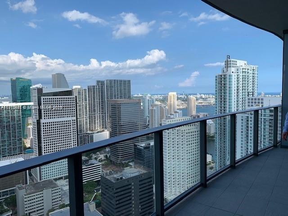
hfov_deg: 67.3
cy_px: 108
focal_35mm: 26
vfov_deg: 53.1
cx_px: 144
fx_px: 216
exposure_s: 1/2309
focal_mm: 4.25
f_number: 1.8
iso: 25
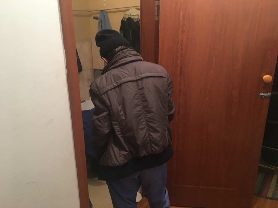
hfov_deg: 61.7
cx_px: 139
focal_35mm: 29
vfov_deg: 48.2
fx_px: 233
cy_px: 104
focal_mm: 4.15
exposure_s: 1/33
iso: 100
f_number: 2.2
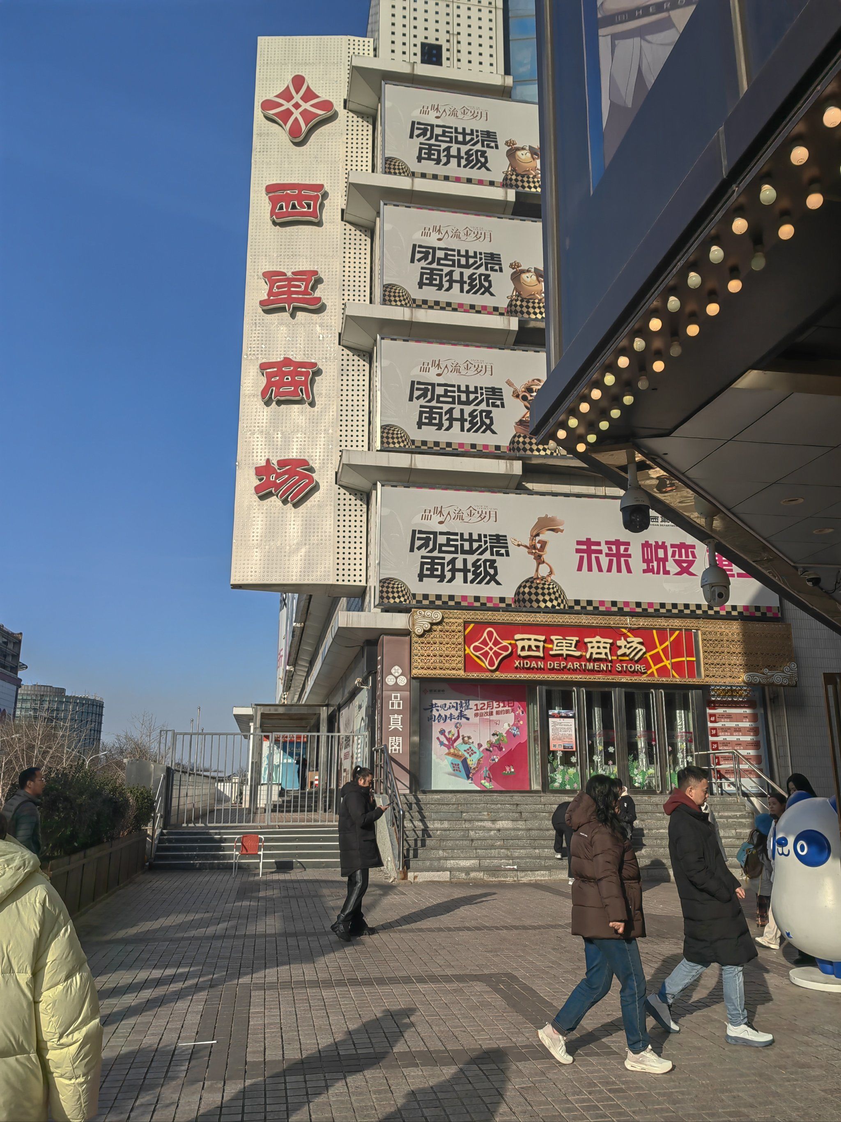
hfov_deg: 51.4
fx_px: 875
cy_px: 561
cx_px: 420
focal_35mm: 27
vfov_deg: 65.3
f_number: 1.8
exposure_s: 1/5000
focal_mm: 5.54
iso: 50
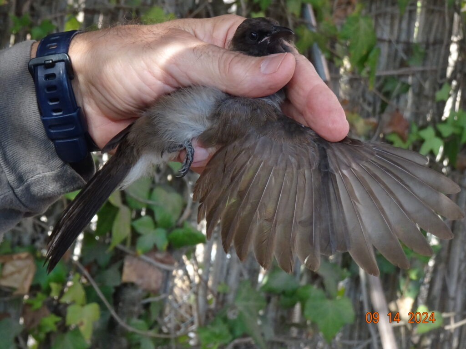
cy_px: 174
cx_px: 233
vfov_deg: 16.4
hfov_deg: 21.8
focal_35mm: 90
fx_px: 1212
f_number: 5
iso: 400
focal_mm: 15.45
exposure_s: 1/200
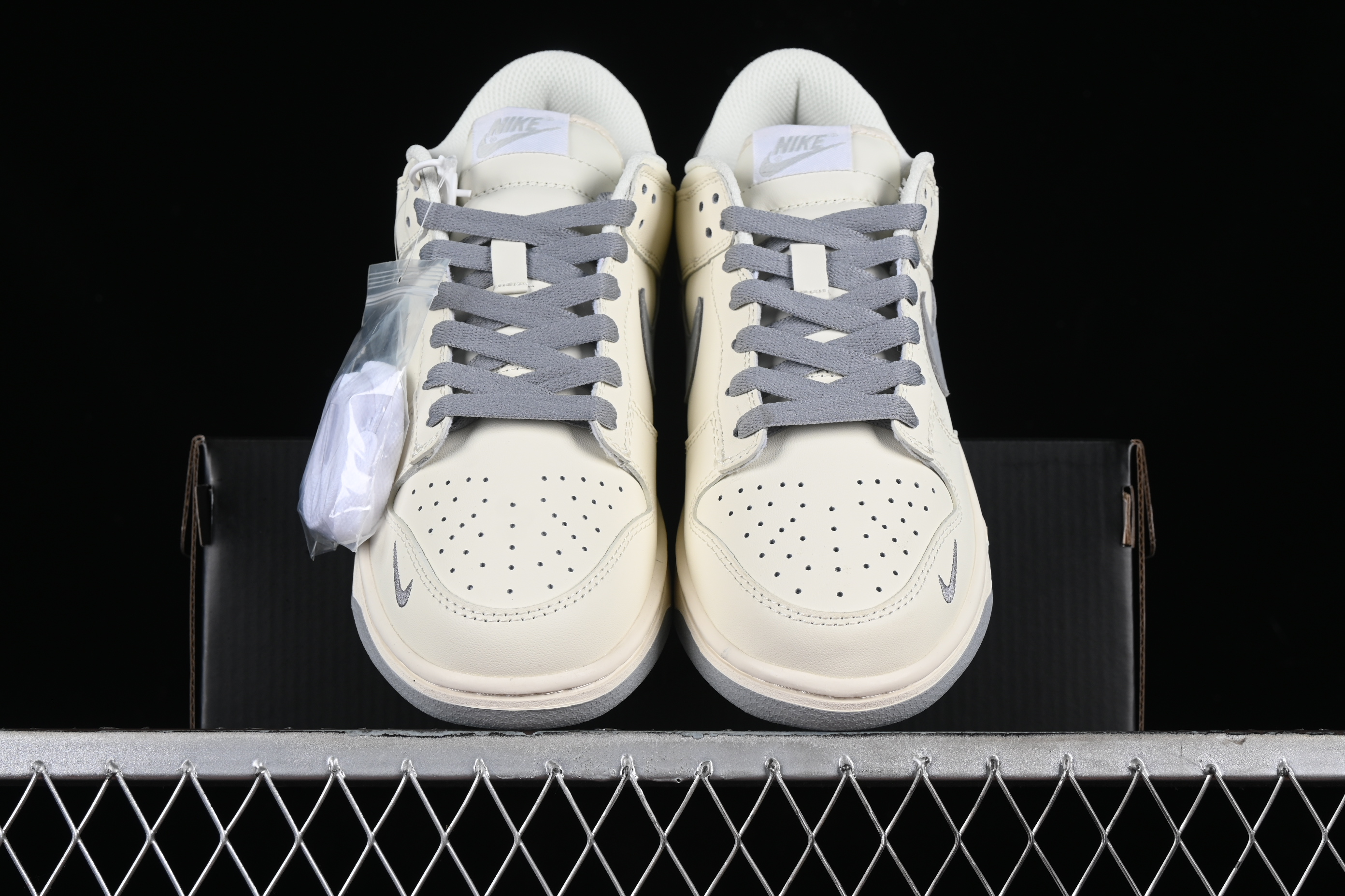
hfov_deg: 27.0
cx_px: 672
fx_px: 2802
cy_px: 448
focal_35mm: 75
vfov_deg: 18.2
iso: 160
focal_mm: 50
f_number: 8
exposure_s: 1/80
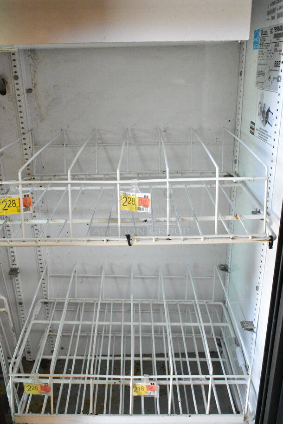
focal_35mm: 33
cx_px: 142
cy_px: 212
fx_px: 389
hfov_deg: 40.0
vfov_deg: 57.2
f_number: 8
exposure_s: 1/250
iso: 6400
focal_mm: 22
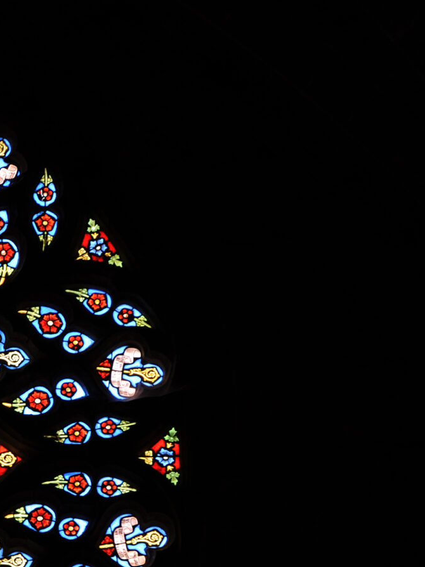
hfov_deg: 2.9
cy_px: 446
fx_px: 8517
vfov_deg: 3.8
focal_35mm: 520
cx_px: -251
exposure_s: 1/40
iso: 200
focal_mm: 195
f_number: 6.3
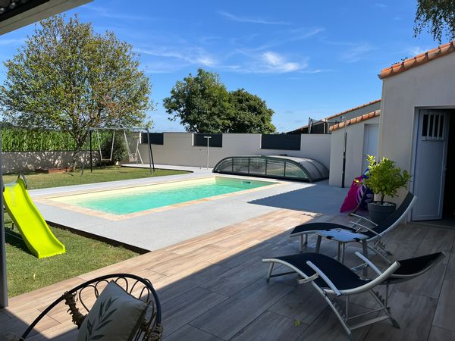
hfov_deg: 67.3
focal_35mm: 26
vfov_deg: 53.1
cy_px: 170
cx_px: 228
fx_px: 342
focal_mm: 5.1
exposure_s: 1/3876
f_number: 1.6
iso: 50
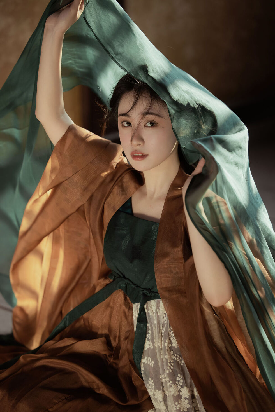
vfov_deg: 16.8
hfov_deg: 11.2
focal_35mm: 122
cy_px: 210
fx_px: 1398
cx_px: 143
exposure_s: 1/250
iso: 320
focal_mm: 115
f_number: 2.8
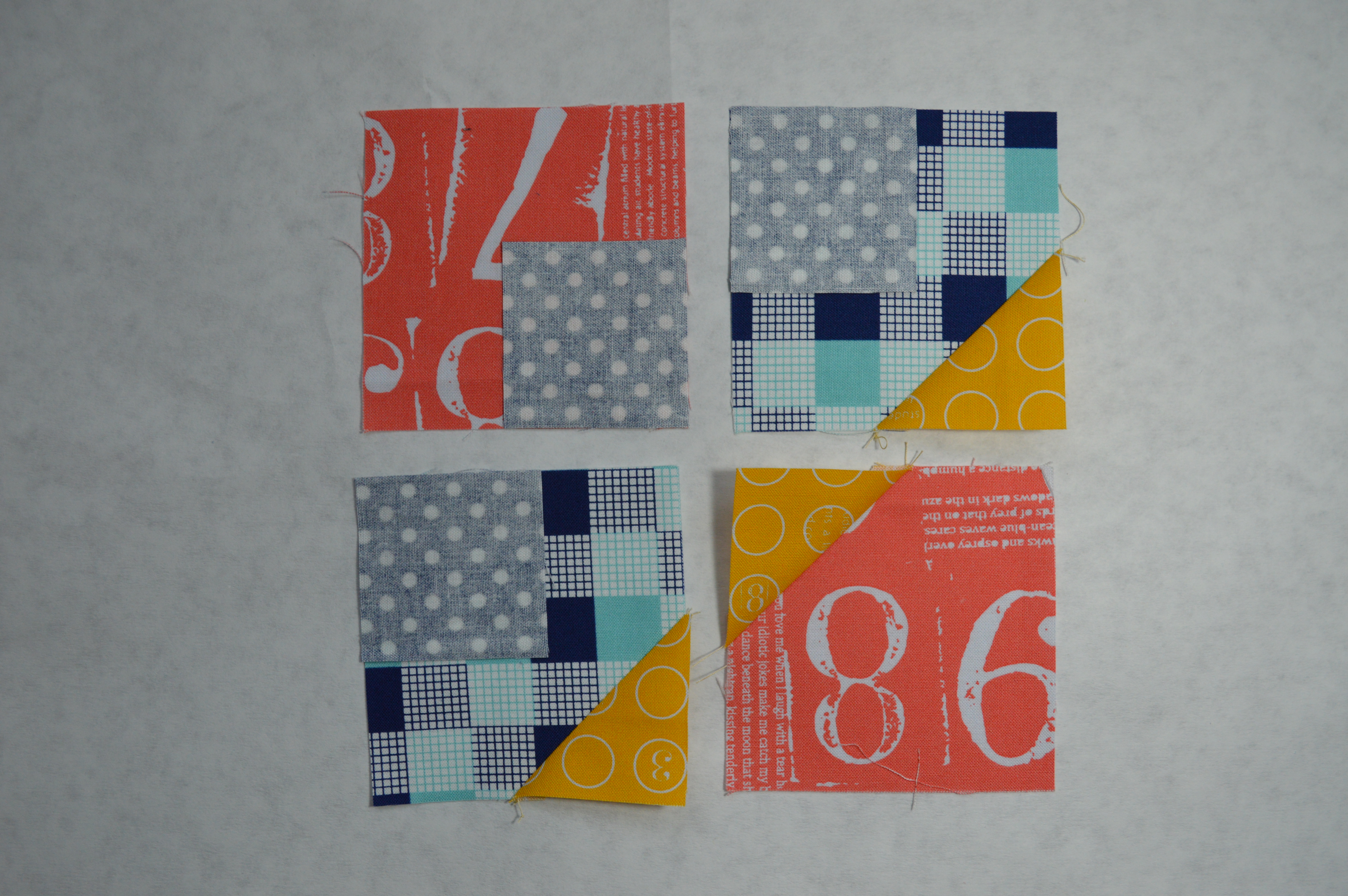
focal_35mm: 33
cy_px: 448
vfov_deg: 39.9
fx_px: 1235
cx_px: 674
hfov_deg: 57.3
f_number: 5.6
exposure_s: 1/125
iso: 400
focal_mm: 22
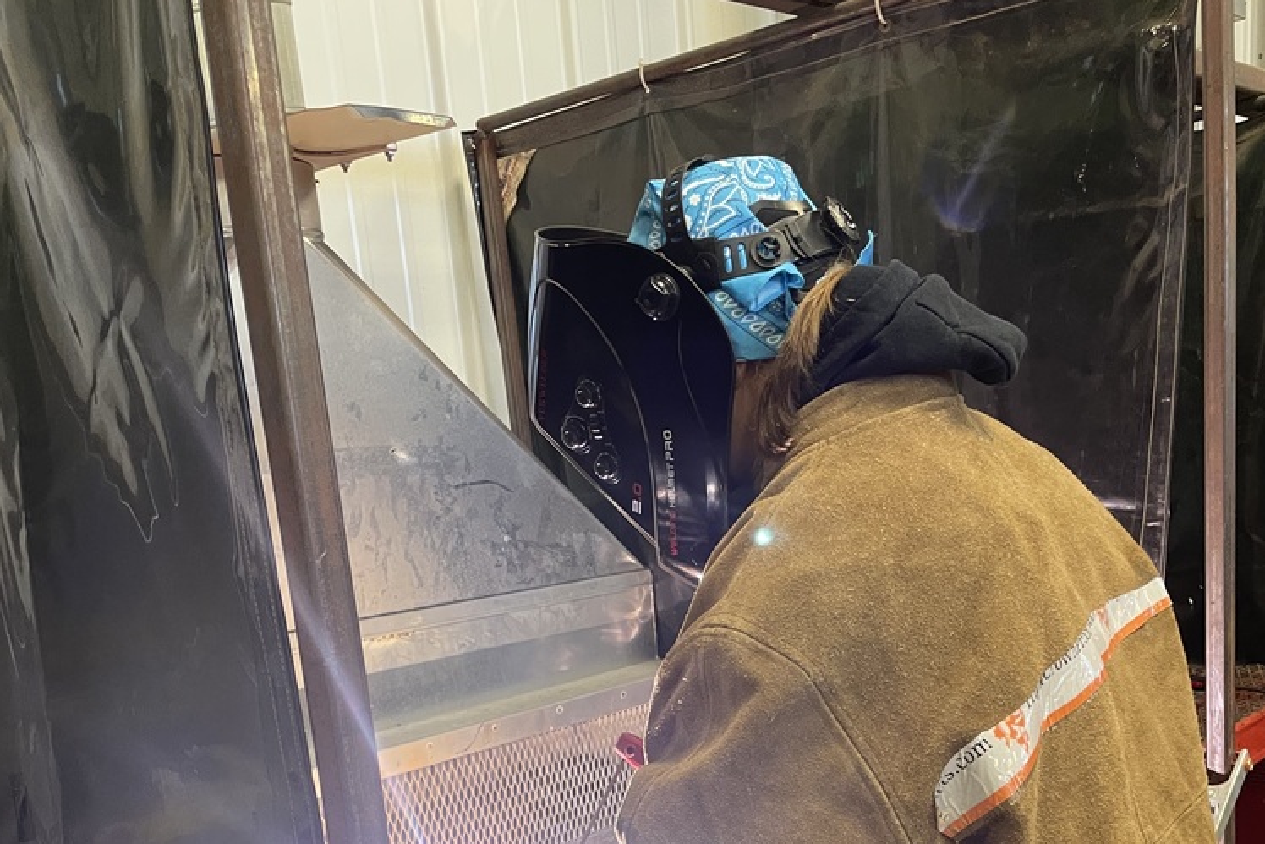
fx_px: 1300
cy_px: 783
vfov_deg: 33.7
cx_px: 643
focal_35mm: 37
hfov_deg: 51.9
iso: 125
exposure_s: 1/60
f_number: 1.6
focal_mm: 4.2
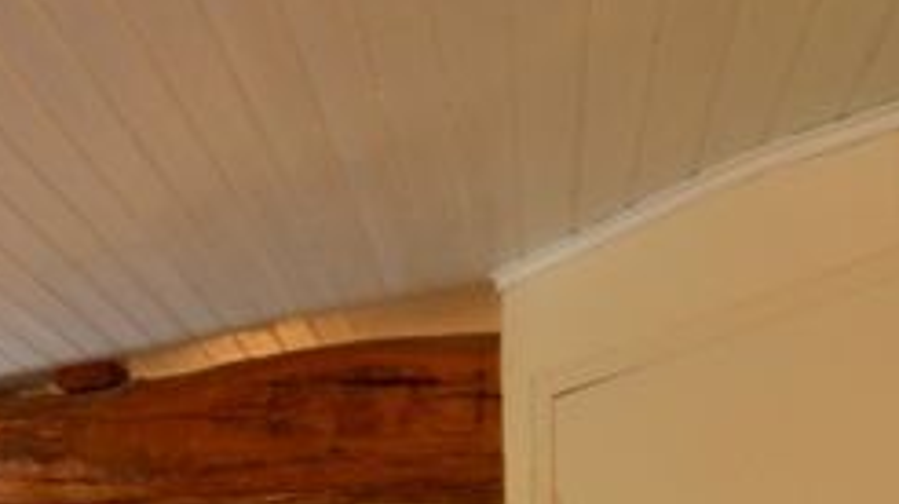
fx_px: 1072
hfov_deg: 38.1
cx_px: -82
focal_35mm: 45
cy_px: 752
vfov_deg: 22.0
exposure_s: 1/60
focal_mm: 10
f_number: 3.5
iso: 1000
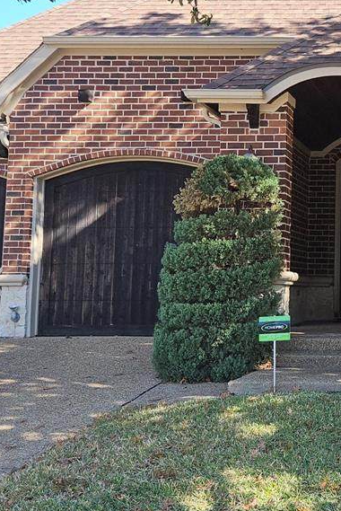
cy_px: 213
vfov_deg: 45.2
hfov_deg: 30.7
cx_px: 254
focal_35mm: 43
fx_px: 610
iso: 25
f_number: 1.8
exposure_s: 1/312
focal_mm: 5.4
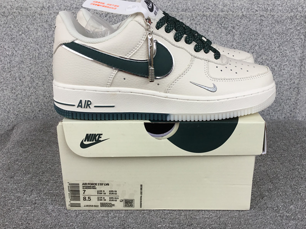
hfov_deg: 52.5
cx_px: 167
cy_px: 105
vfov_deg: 40.7
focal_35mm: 35
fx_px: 309
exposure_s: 1/248
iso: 25
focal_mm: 3.3
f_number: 2.4
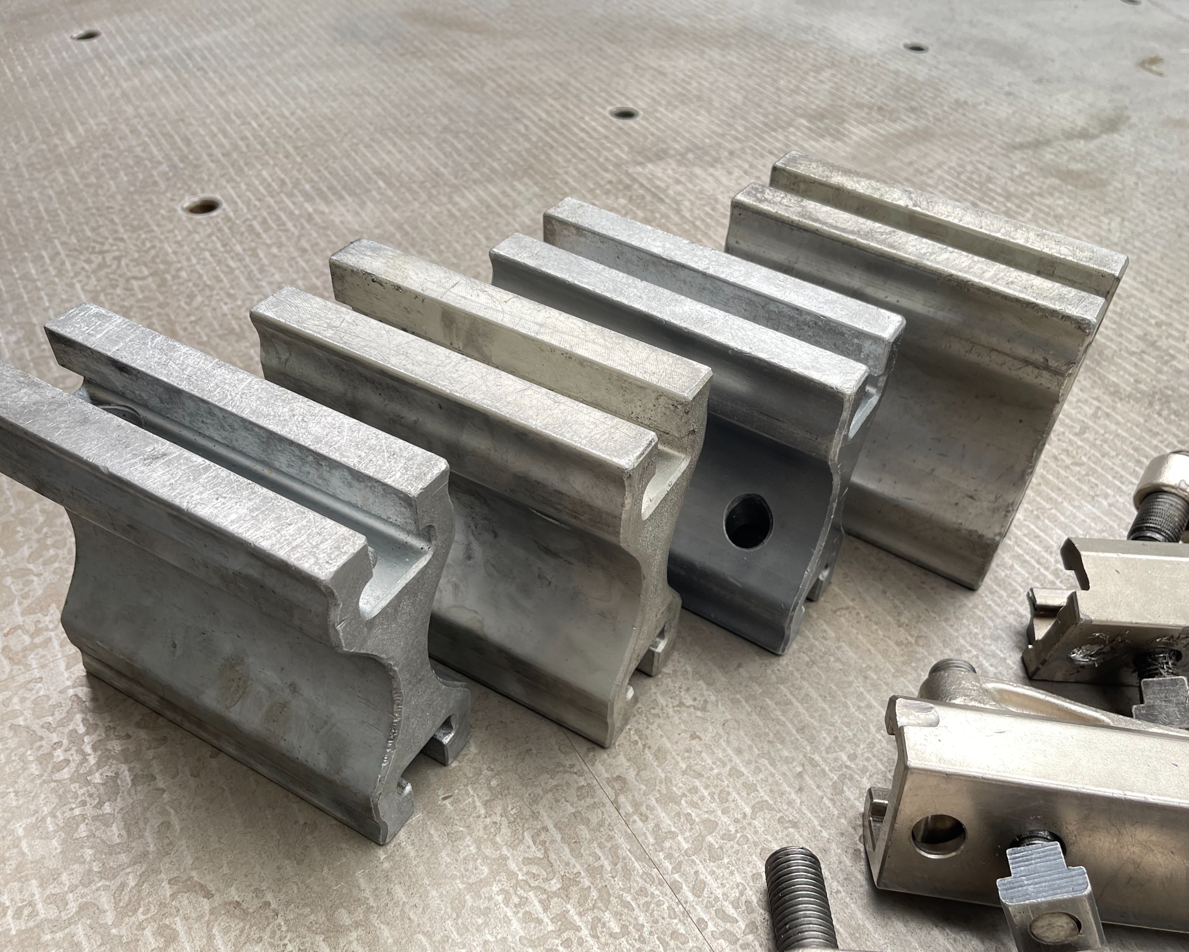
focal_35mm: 28
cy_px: 479
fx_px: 985
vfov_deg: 51.5
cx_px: 640
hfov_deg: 62.1
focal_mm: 5.1
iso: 50
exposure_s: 1/121
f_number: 1.6
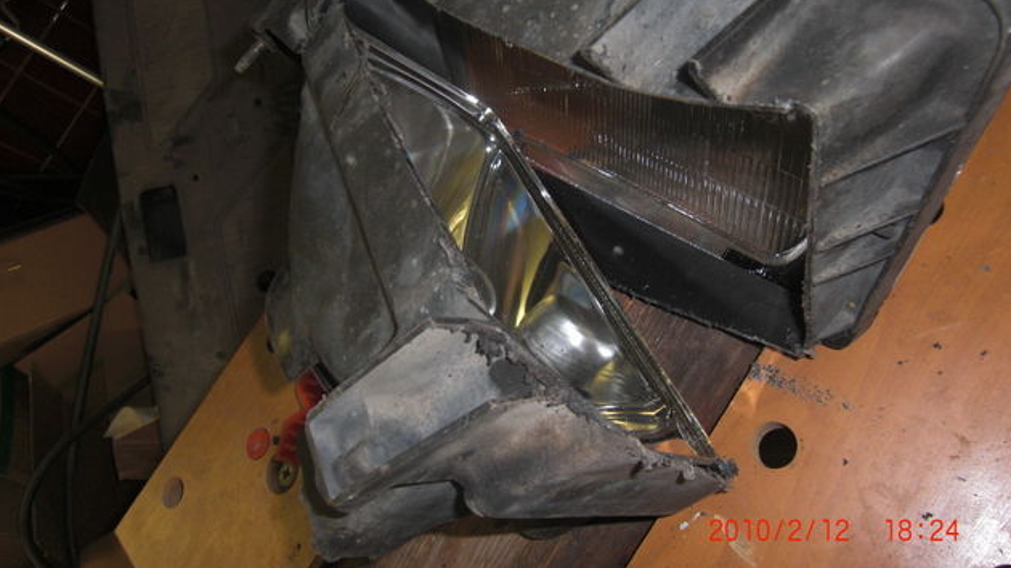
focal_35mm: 31
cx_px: 509
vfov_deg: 37.6
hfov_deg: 62.6
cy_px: 223
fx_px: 831
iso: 100
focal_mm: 4.9
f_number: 2.6
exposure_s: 1/30
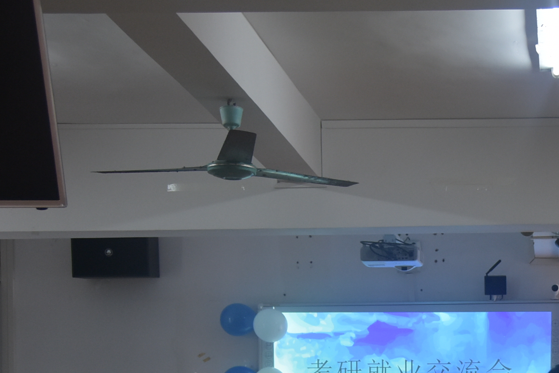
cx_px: 578
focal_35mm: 90
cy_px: 426
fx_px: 1398
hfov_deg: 21.7
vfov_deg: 14.8
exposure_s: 1/100
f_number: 3.8
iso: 800
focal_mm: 24
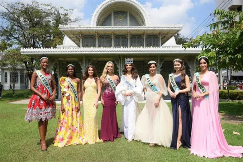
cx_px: 122
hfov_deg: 63.7
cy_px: 81
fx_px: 196
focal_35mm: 29
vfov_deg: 45.0
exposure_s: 1/500
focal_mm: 29
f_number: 5
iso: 100
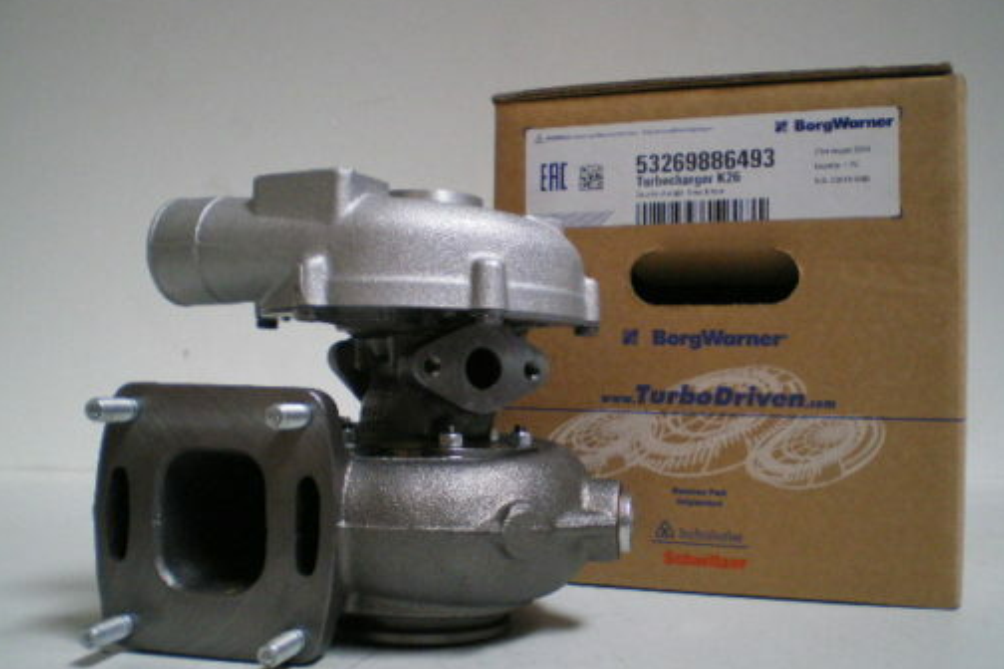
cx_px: 502
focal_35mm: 40
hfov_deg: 48.5
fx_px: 1115
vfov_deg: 33.4
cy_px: 335
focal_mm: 6.3
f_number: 3.1
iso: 400
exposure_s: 1/30
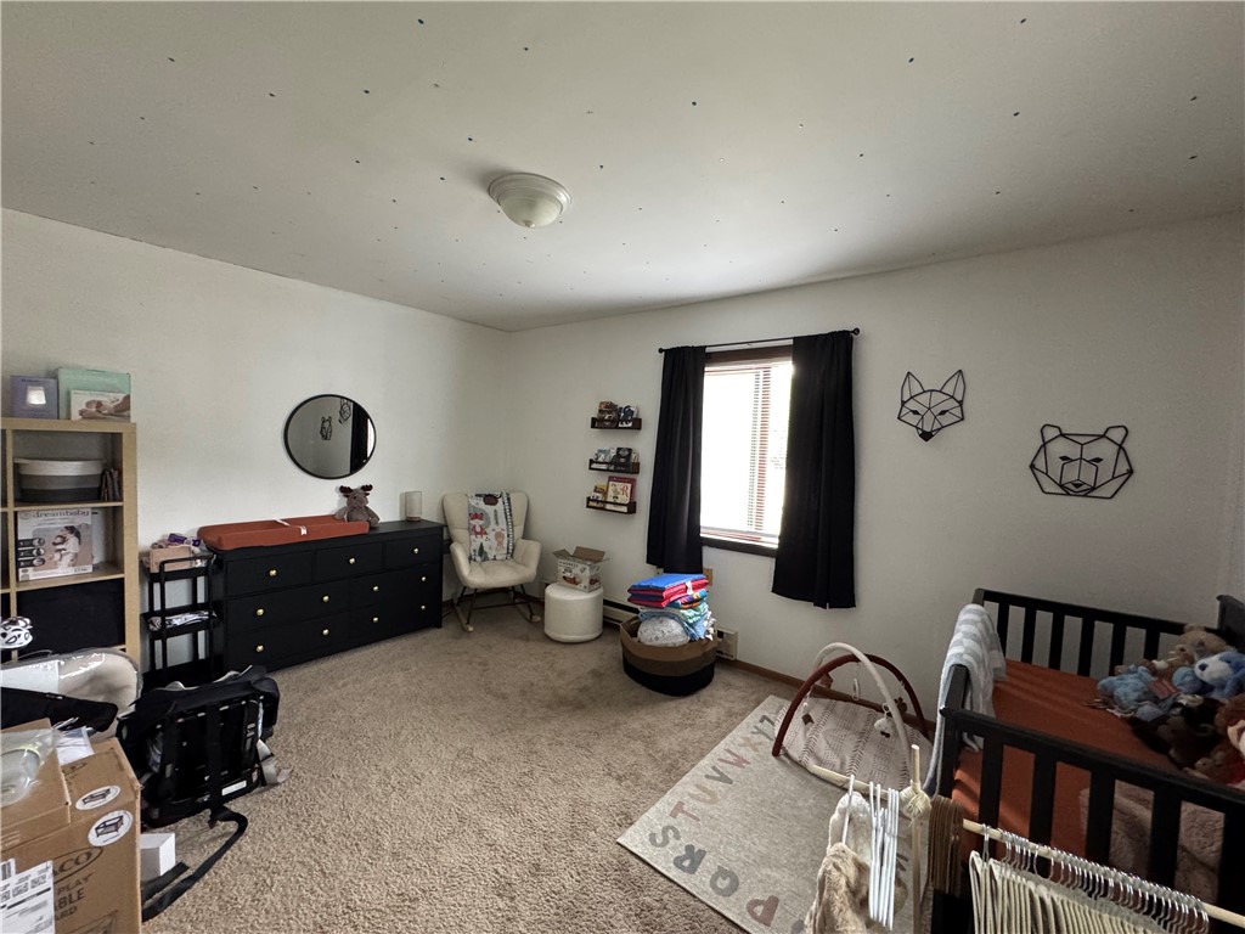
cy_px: 467
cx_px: 622
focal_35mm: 14
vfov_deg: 85.7
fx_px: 504
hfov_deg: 102.1
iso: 640
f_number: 2.2
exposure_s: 1/60
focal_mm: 2.22
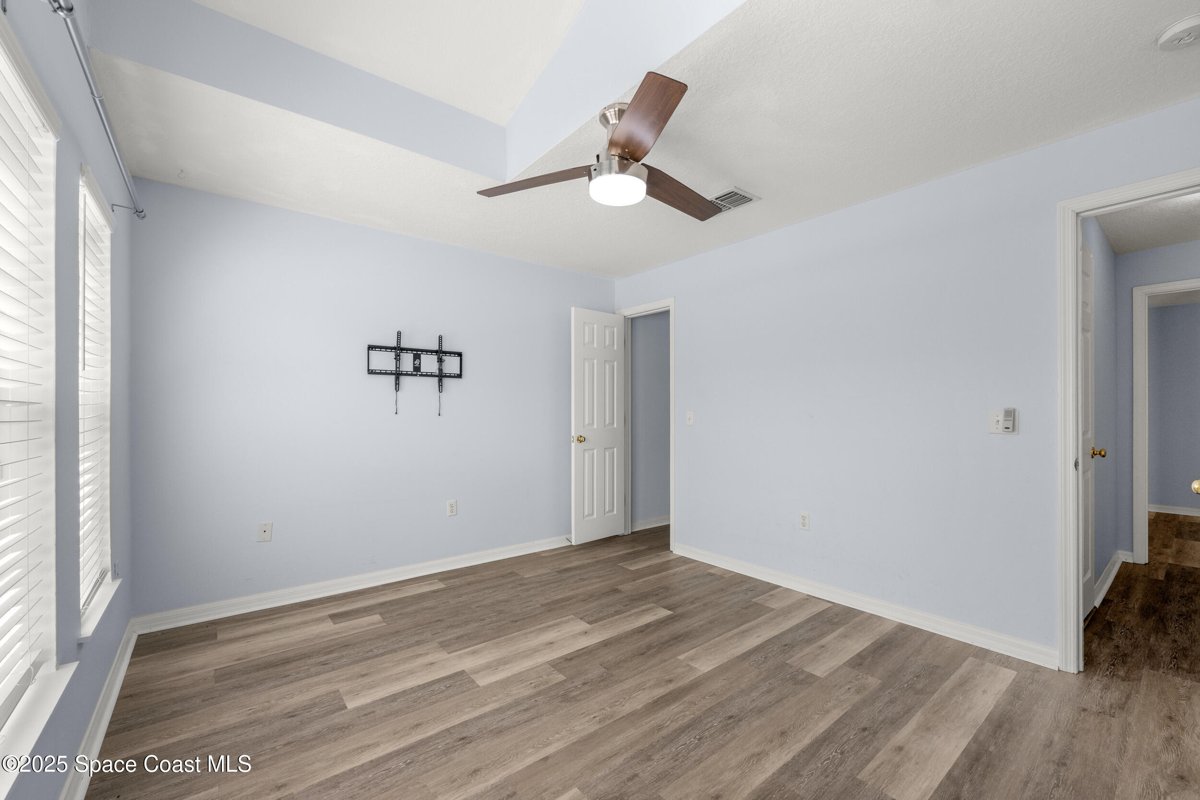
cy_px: 400
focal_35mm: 14
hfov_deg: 104.3
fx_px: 467
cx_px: 600
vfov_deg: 81.2
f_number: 8
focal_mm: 14
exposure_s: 1/60
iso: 500
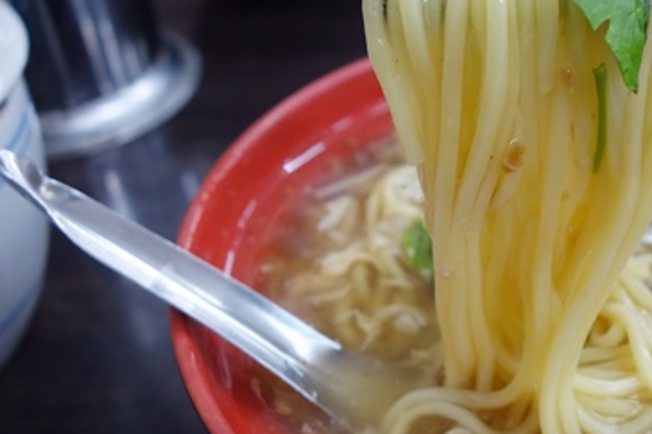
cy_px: 225
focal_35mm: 50
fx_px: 905
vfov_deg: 26.9
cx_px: 523
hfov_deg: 38.1
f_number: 3.2
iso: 320
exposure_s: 1/30
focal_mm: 10.4
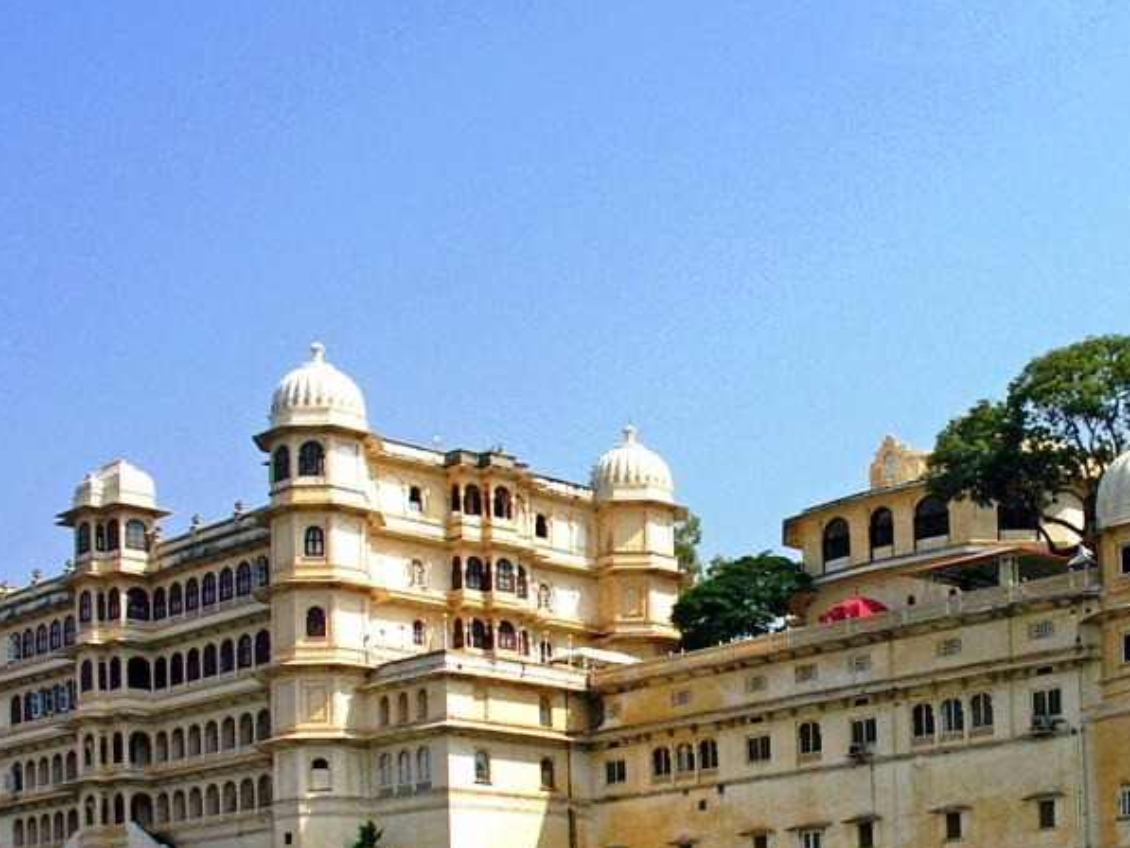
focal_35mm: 60
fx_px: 1959
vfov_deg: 24.1
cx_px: 779
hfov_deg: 31.8
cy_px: 662
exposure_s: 1/219
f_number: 6.3
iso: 50
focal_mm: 8.9
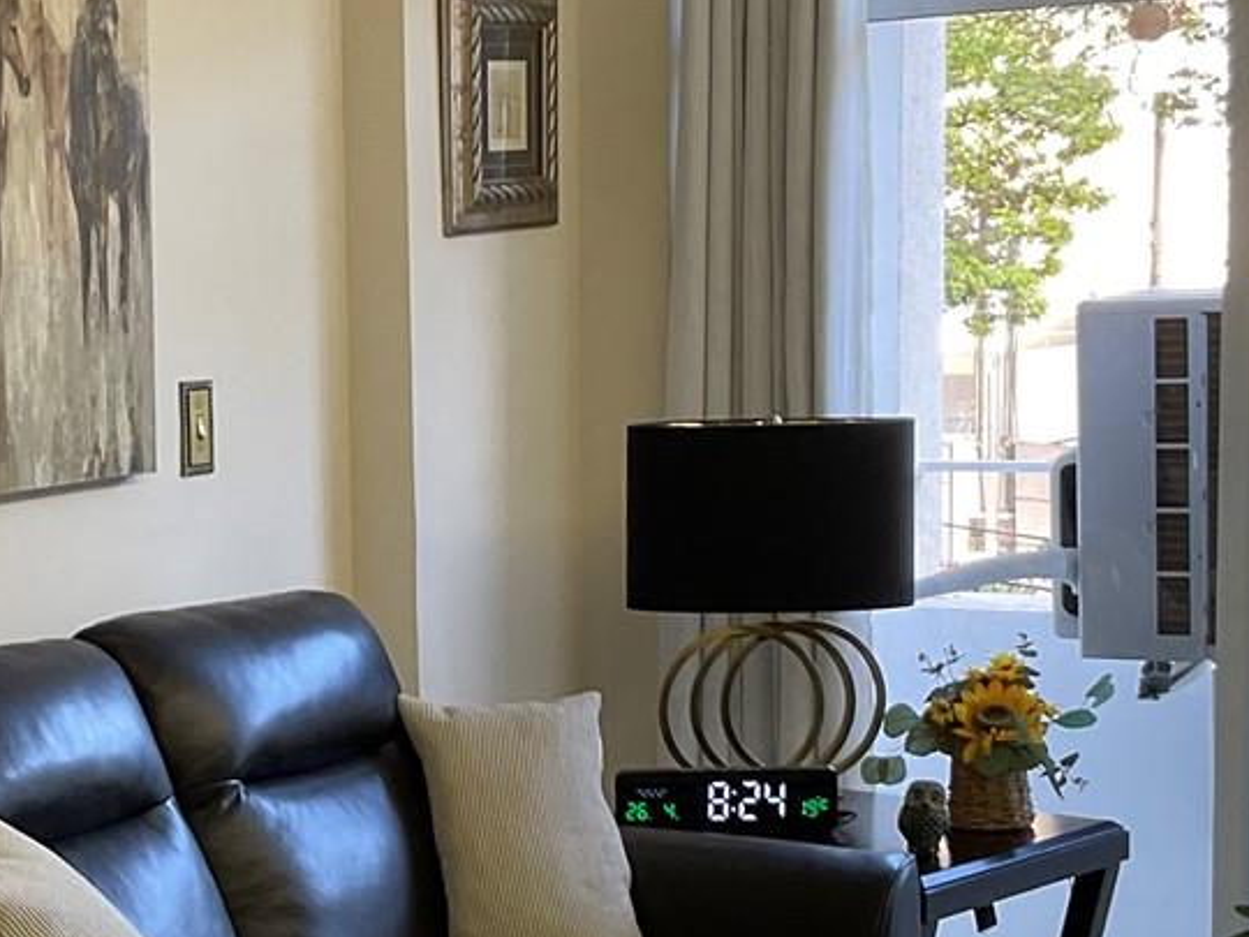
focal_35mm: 86
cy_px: 666
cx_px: 287
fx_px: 3103
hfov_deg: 22.5
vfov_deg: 17.1
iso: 64
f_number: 1.8
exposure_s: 1/60
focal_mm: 3
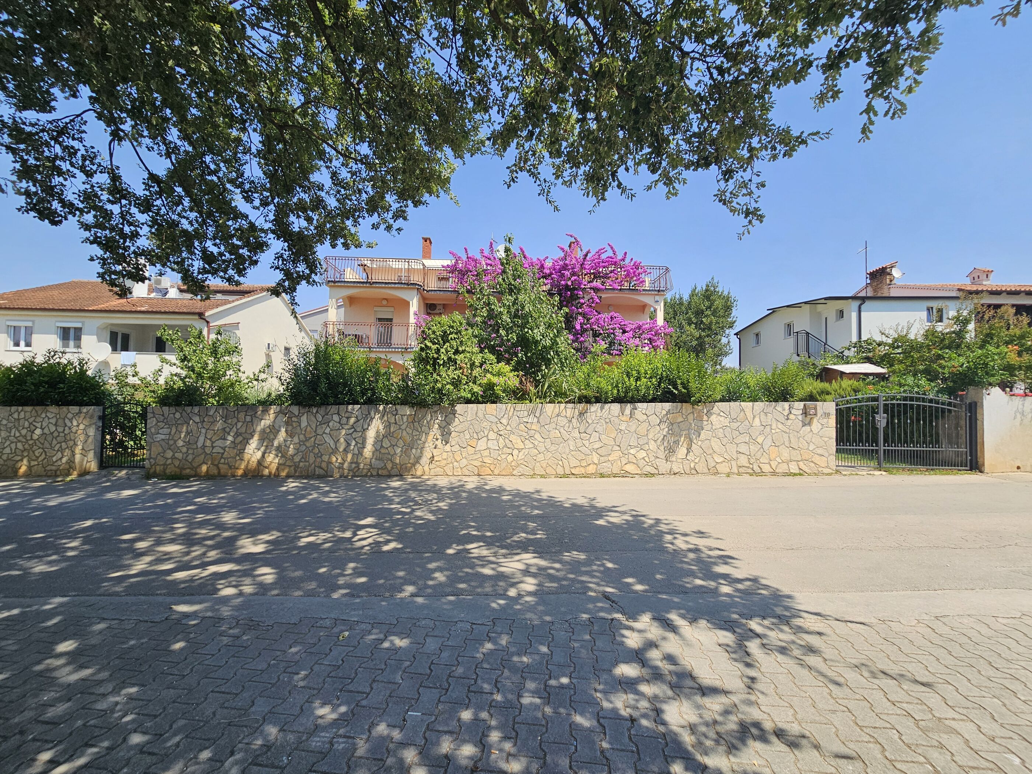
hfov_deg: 106.2
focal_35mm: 13
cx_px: 516
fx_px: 388
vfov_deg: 89.9
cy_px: 387
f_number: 2.2
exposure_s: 1/1619
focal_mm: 2.2
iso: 50
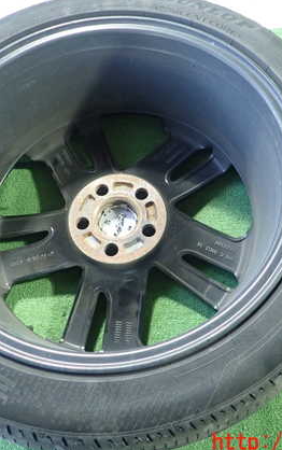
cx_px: 132
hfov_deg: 33.6
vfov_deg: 51.5
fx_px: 466
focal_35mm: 38
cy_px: 214
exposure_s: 1/30
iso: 400
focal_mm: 4.5
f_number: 2
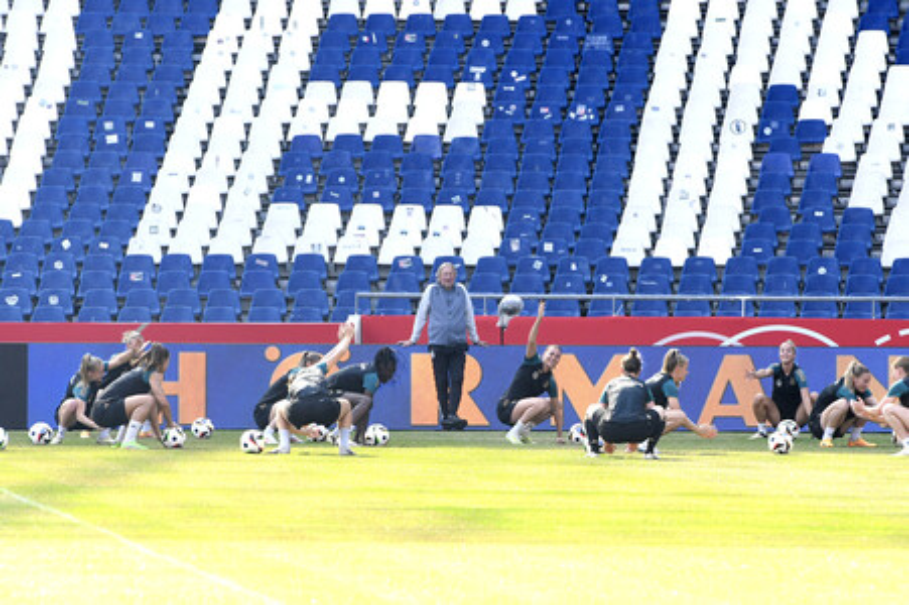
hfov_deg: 10.3
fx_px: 5046
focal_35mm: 200
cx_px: 454
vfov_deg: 6.9
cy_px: 302
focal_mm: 200
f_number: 6.3
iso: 800
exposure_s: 1/640
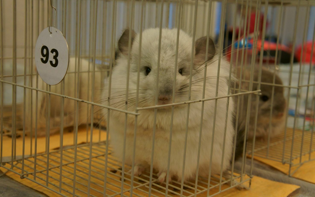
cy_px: 94
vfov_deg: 24.4
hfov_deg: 38.2
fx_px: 455
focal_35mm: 53
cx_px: 150
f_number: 4
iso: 1000
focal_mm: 32
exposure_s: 1/60
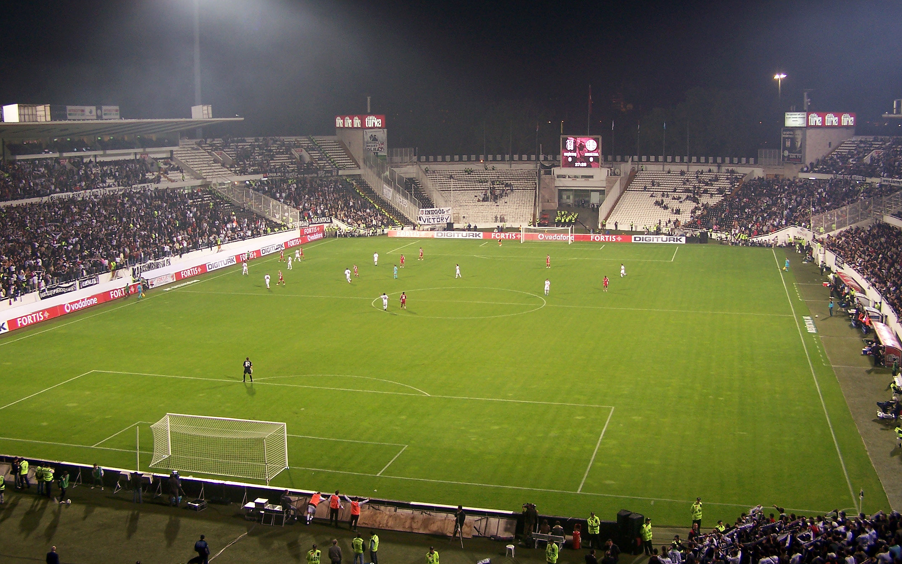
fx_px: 1008
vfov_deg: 31.2
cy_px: 239
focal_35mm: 41
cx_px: 449
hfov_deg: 48.2
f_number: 2.8
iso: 100
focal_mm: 6.3
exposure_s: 1/30
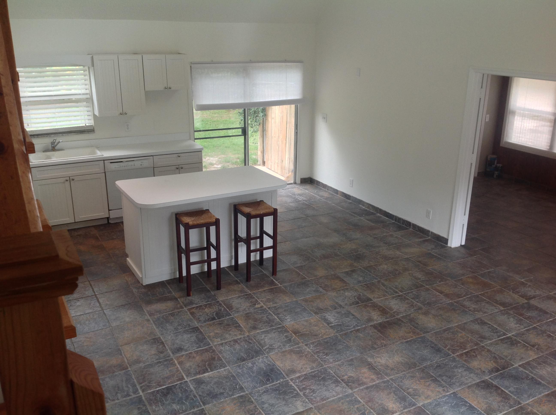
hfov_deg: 52.7
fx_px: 561
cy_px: 208
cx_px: 278
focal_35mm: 35
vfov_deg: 40.6
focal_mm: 4.28
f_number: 2.4
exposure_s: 1/40
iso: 64
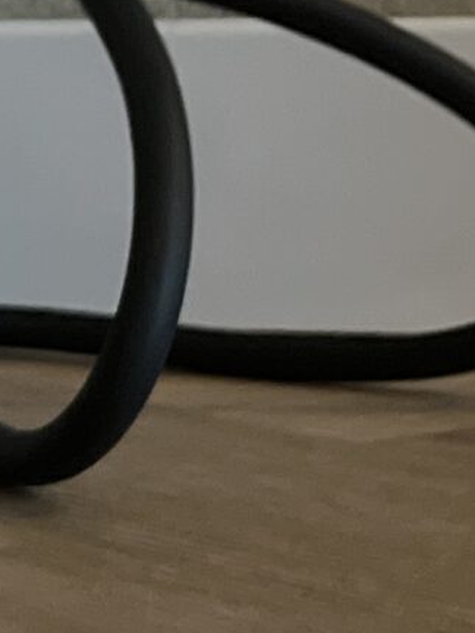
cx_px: -526
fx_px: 2818
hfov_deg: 9.0
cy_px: 75
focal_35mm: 154
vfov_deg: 12.7
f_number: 1.6
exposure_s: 1/30
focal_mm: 5.1
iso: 1600
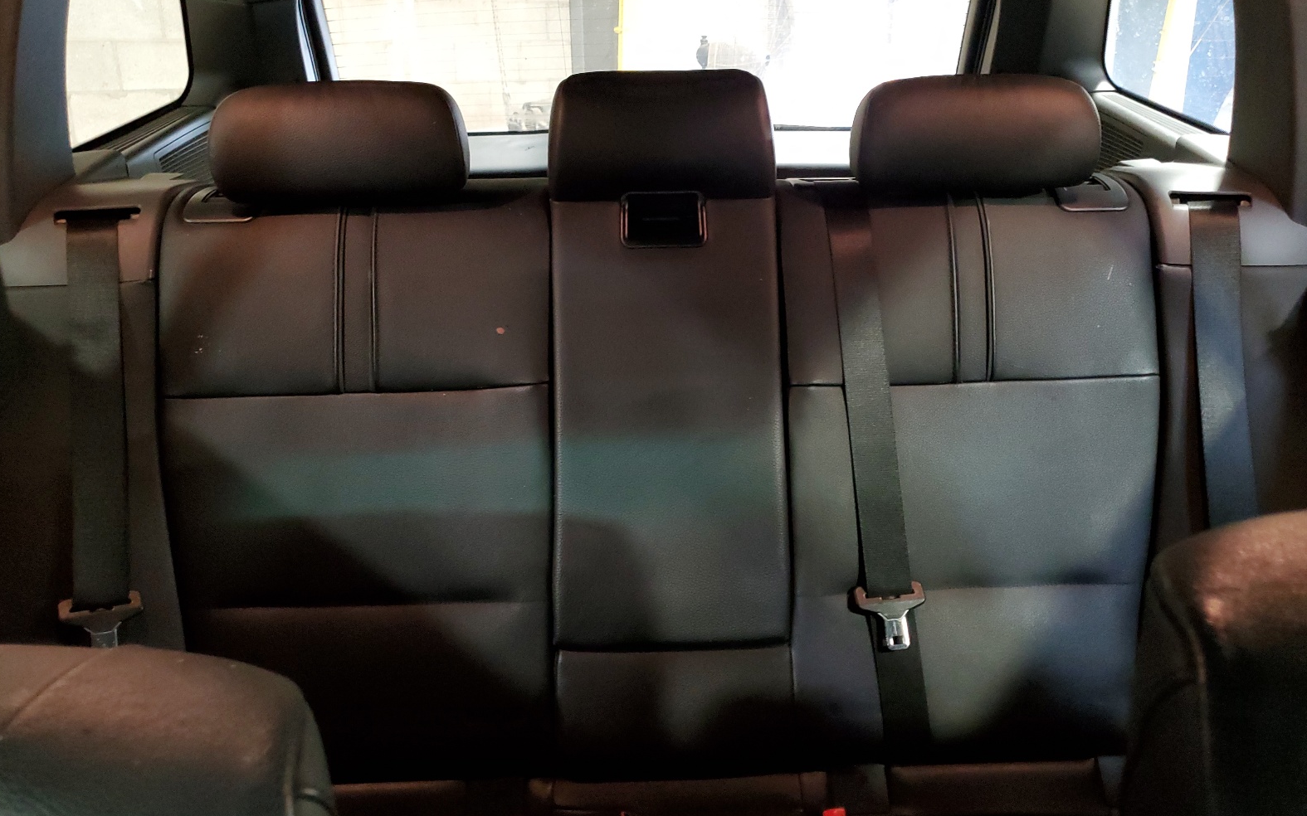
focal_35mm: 28
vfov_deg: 44.5
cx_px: 656
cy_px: 372
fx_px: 997
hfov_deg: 66.5
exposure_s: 1/17
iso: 382
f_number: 1.5
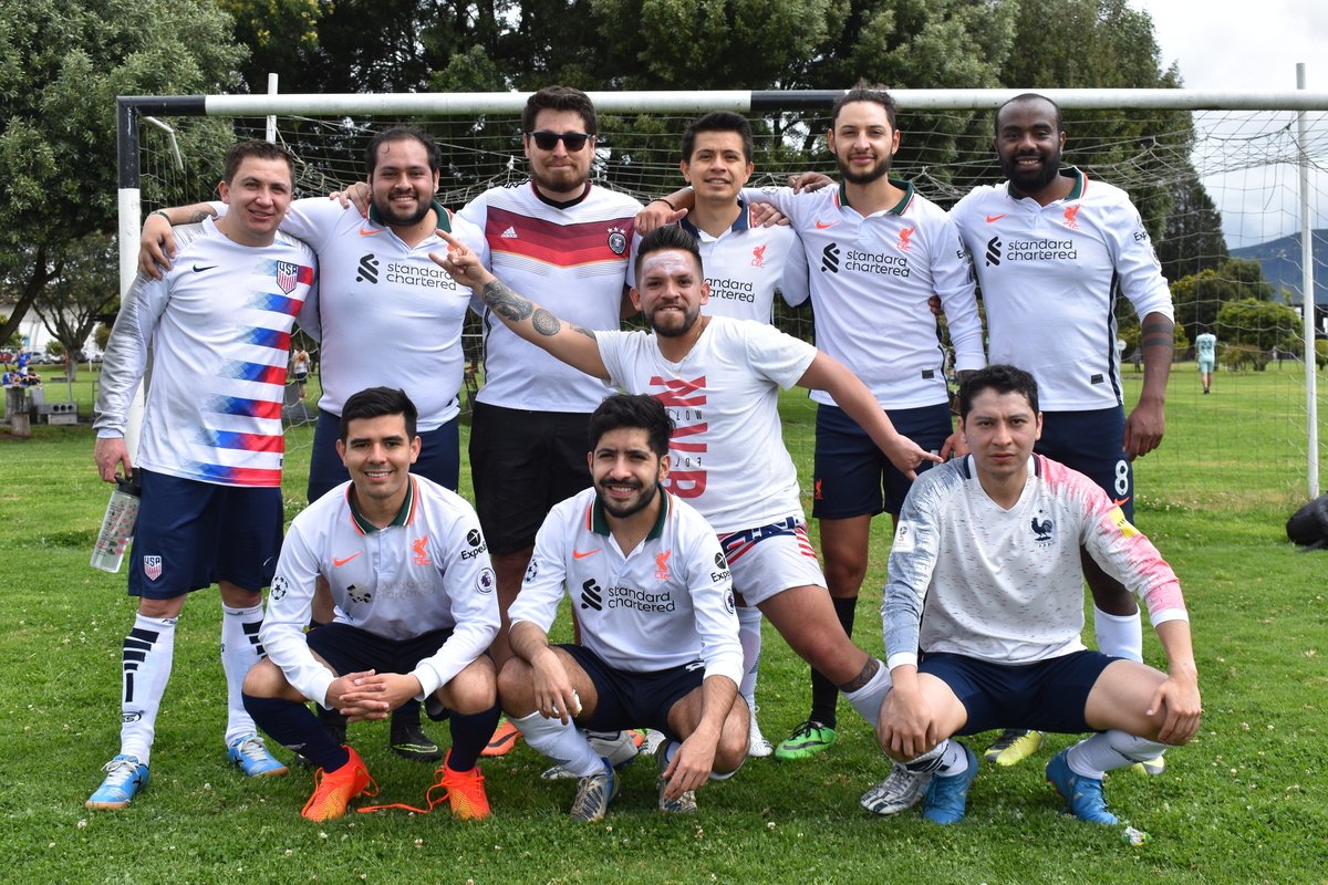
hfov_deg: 42.3
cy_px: 442
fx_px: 1715
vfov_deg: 28.9
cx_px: 664
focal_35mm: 46
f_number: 8
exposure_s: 1/500
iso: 250
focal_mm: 31
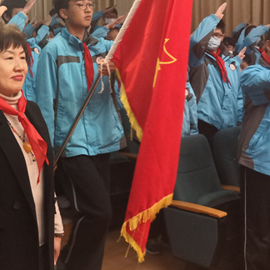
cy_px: 84
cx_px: 39
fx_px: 521
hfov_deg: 28.2
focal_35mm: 59
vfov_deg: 28.8
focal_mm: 3.95
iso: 250
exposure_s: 1/100
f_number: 1.8
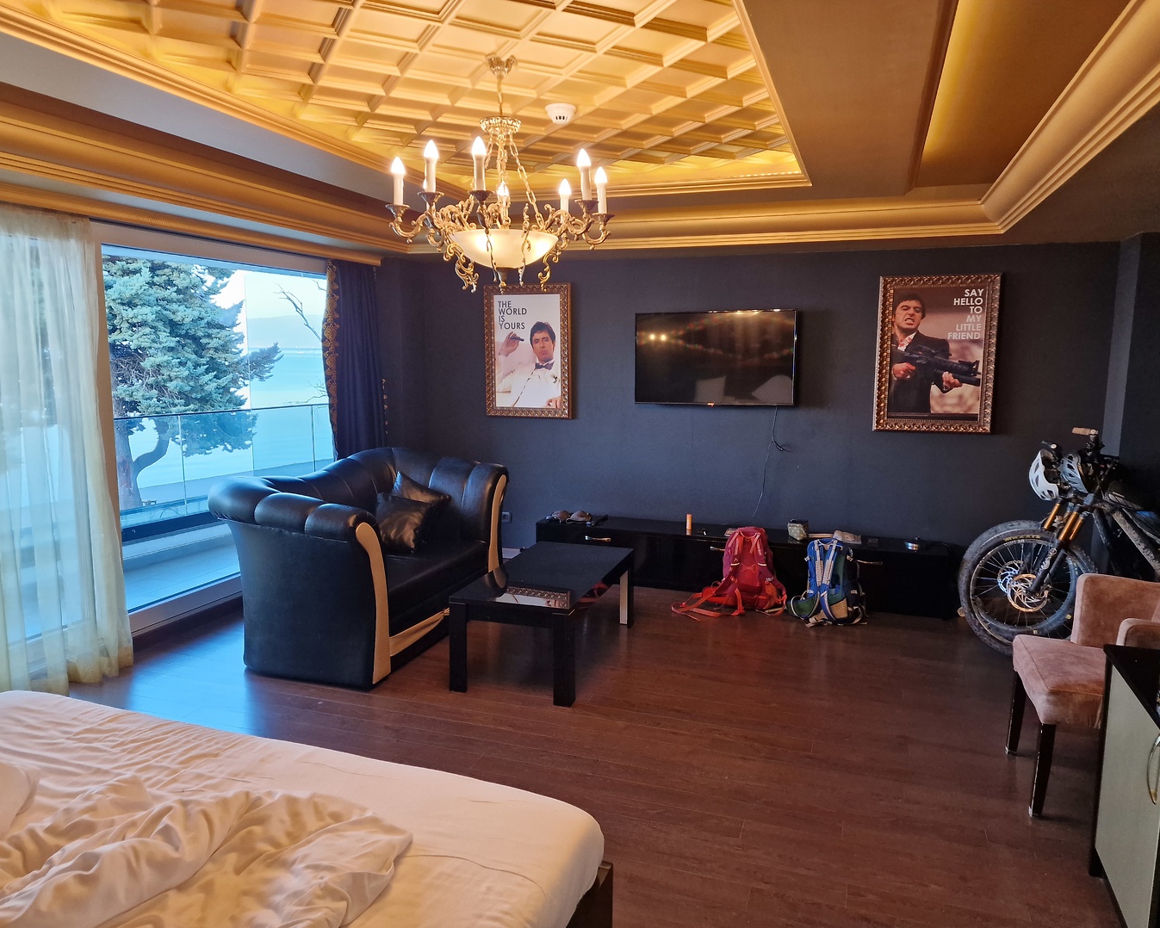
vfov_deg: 58.8
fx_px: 824
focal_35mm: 24
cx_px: 595
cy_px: 464
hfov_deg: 70.3
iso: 320
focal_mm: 6.4
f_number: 1.8
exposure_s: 1/100
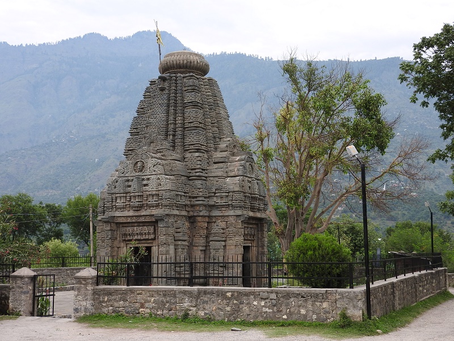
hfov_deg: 38.2
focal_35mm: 50
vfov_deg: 29.1
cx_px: 227
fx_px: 656
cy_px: 170
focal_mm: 9
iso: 100
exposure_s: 1/400
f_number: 4
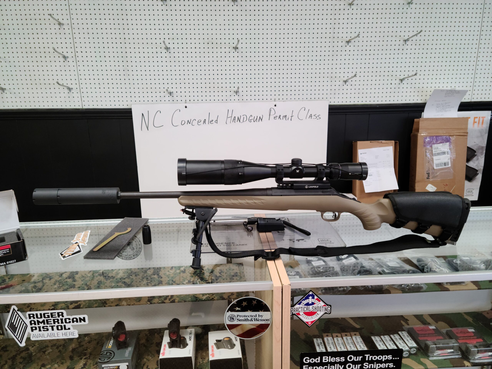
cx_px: 246
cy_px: 184
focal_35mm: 28
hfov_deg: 63.4
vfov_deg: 49.7
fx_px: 398
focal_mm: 5.9
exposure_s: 1/59
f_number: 2
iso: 250
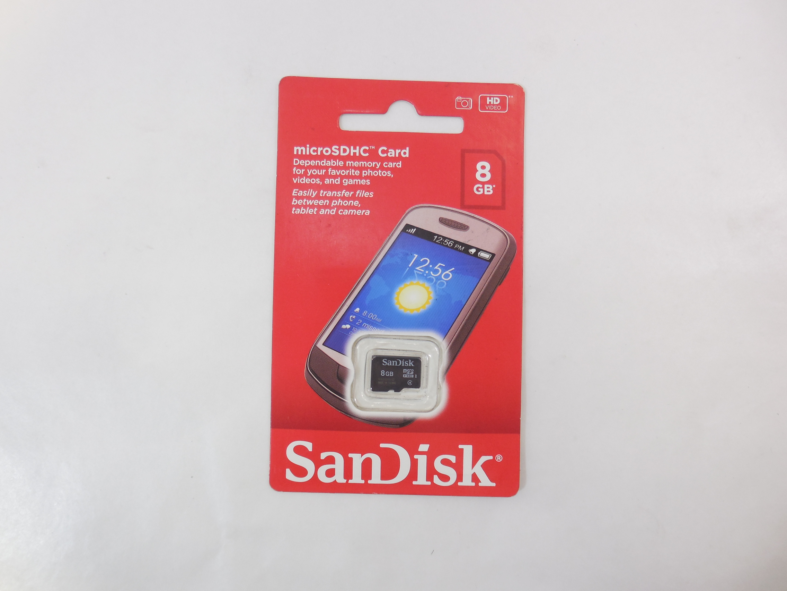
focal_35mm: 26
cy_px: 296
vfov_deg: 53.1
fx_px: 591
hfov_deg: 67.3
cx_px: 394
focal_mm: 4.6
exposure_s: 1/50
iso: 125
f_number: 3.5
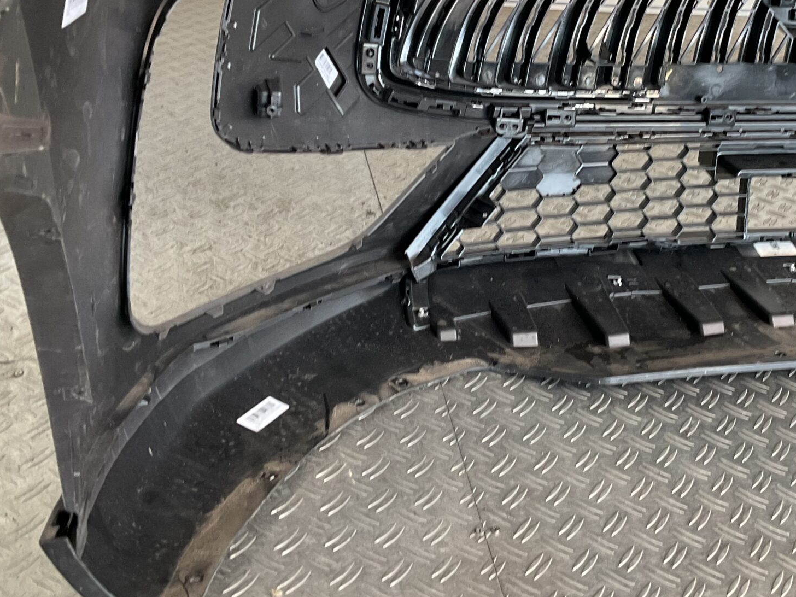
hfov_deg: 37.1
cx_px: 531
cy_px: 173
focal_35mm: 51
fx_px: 1173
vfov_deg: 28.3
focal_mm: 3
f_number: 1.8
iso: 50
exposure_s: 1/50
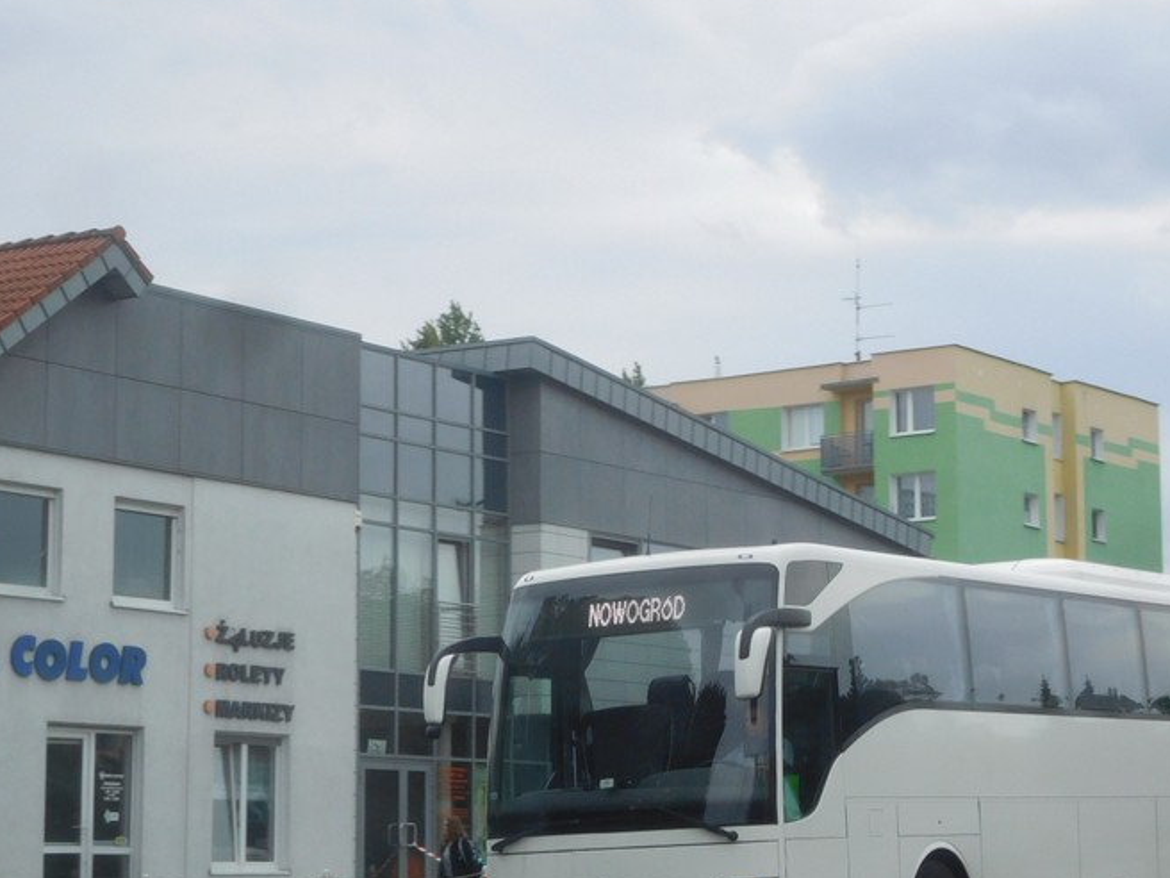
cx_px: 756
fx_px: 2873
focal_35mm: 85
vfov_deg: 17.4
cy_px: 518
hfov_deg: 22.9
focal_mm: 11.1
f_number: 4.4
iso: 125
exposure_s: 1/400
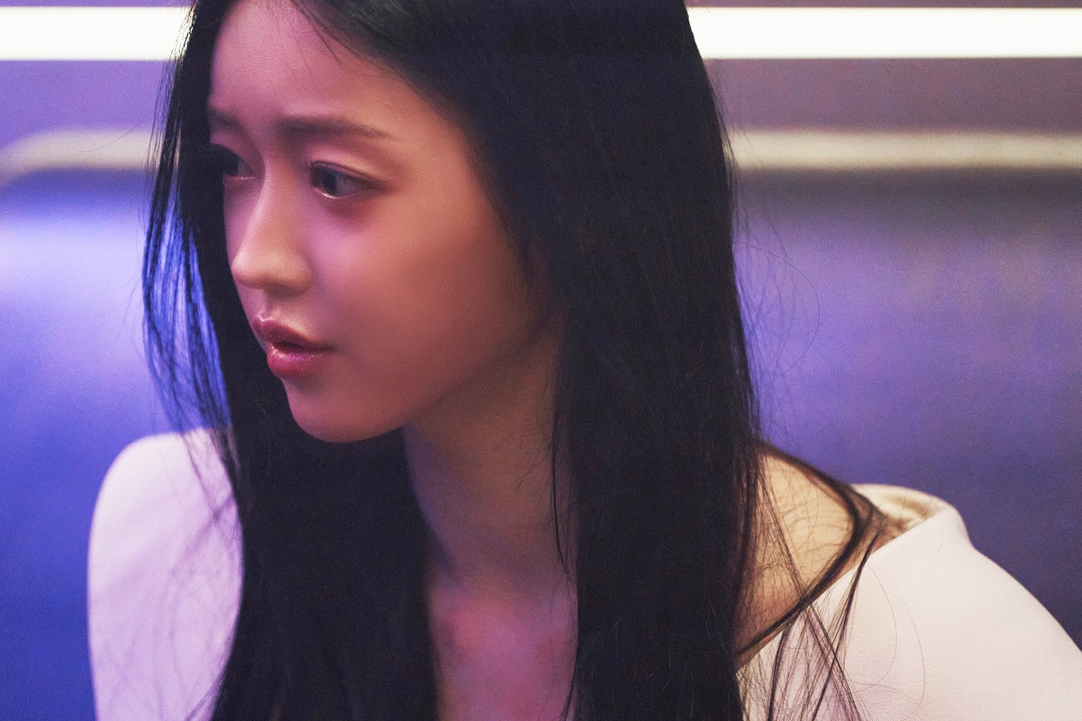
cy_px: 294
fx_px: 7634
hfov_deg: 8.1
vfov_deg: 5.4
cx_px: 515
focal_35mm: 254
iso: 5000
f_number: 2.8
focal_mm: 200
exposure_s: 1/200
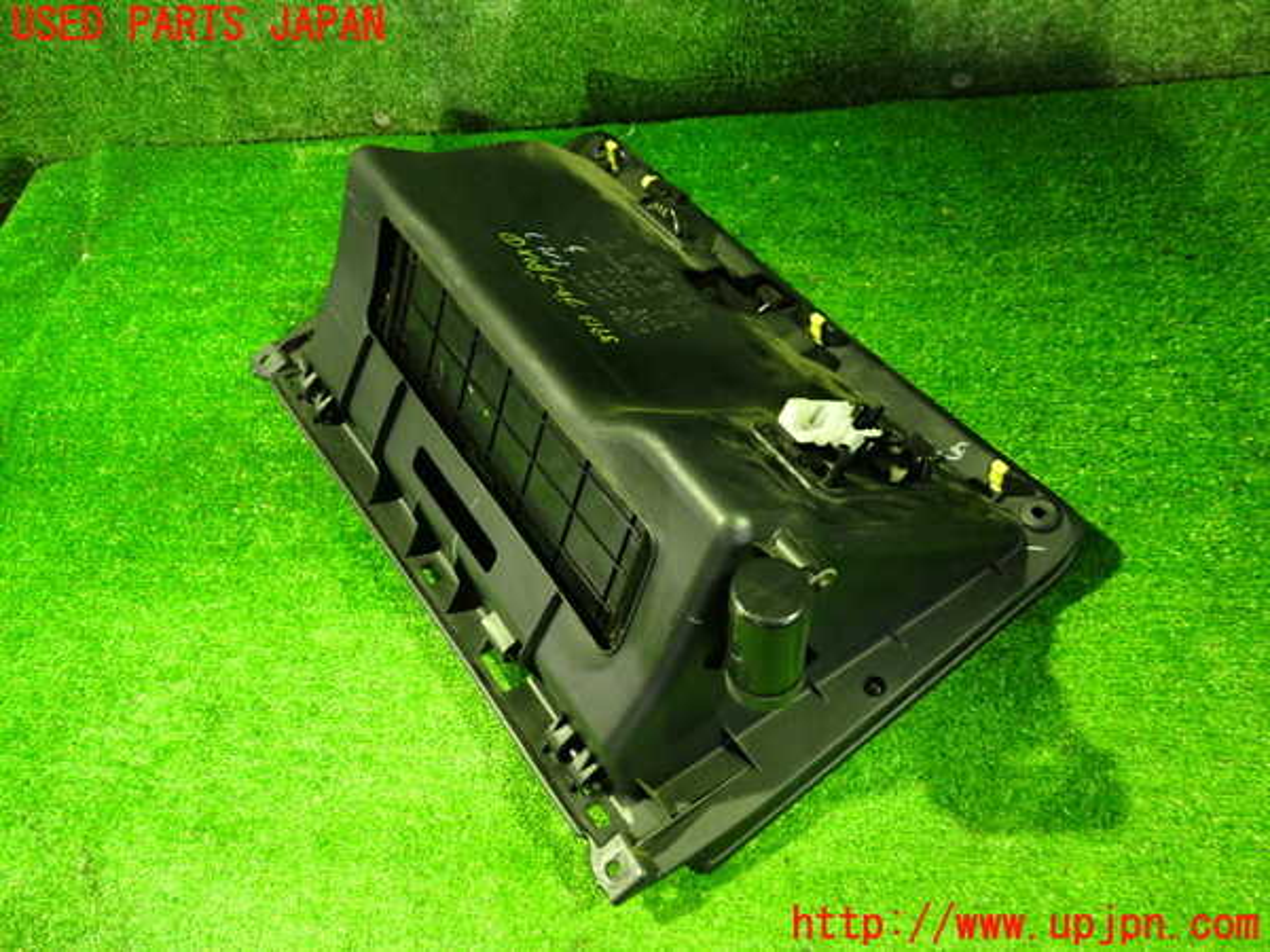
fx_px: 1101
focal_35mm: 30
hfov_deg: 60.0
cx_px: 635
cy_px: 476
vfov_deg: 46.8
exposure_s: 1/13
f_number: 2.3
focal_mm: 5.4
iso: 800
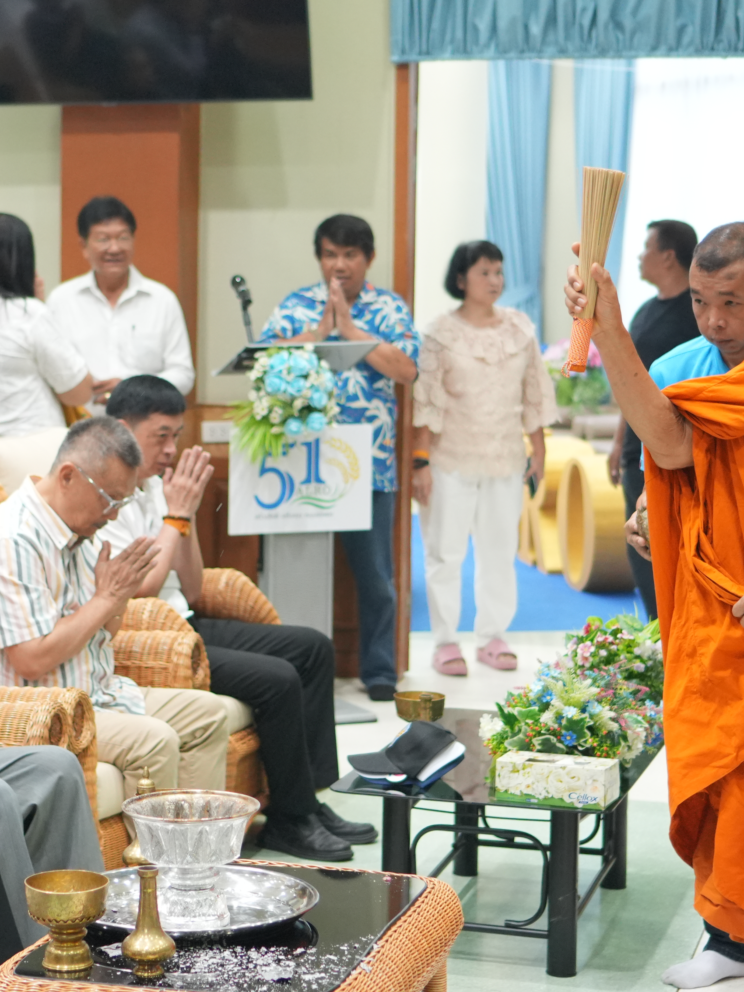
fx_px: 2430
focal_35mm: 85
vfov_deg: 23.1
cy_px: 466
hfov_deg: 17.4
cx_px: 280
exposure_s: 1/250
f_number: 2
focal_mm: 35
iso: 1600
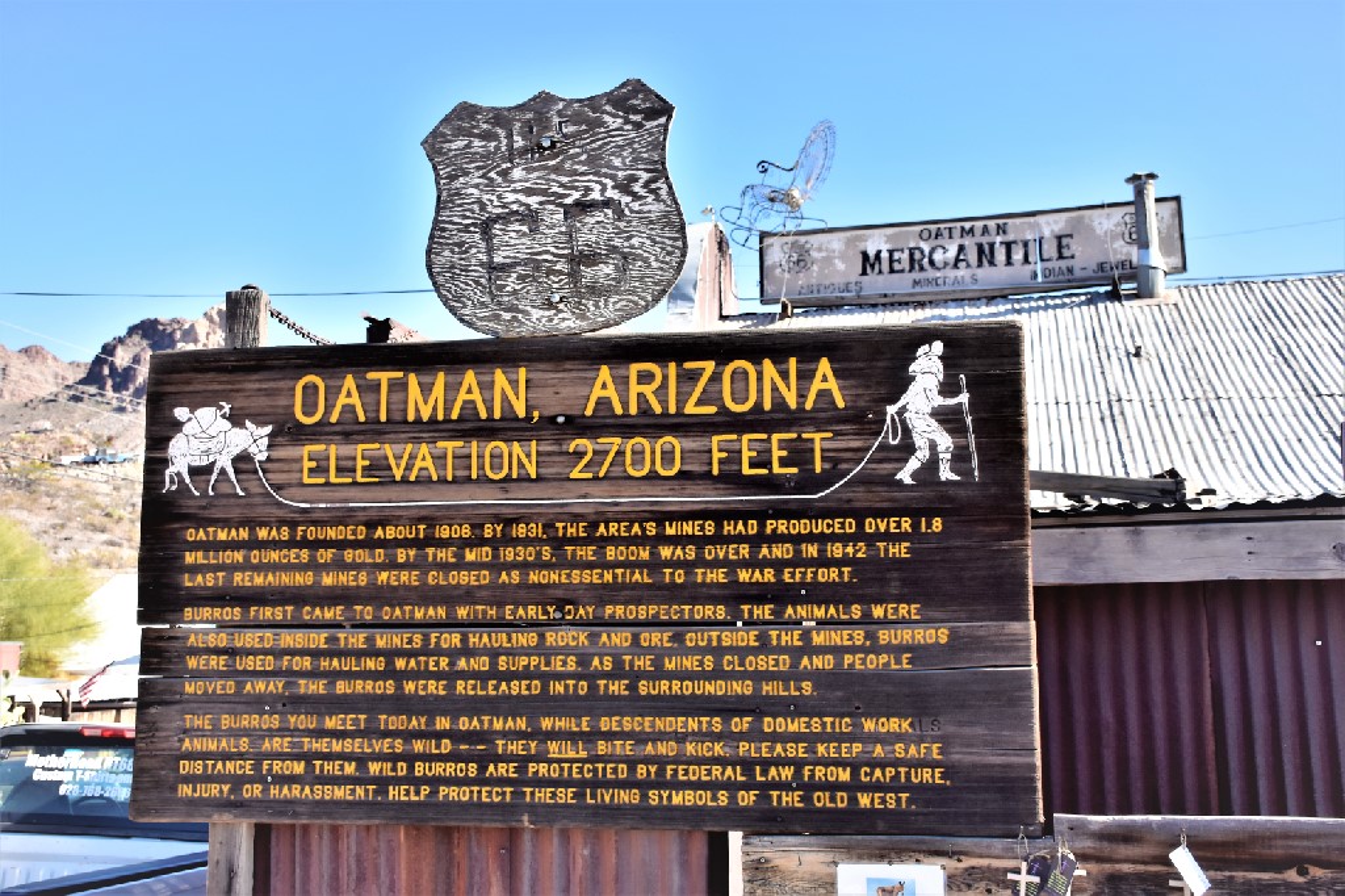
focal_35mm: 39
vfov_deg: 34.2
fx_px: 1457
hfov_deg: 49.6
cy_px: 448
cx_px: 672
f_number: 6.3
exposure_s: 1/800
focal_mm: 26
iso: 400
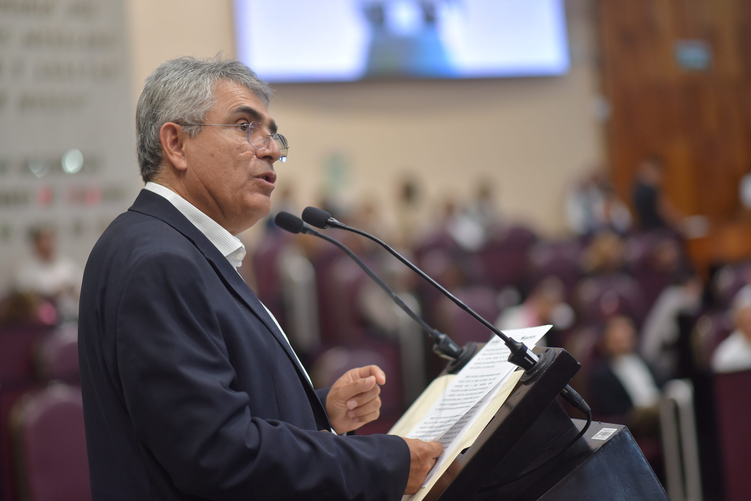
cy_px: 250
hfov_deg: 23.9
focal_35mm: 85
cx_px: 376
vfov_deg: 16.1
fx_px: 1774
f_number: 1.8
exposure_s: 1/180
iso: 560
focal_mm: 85
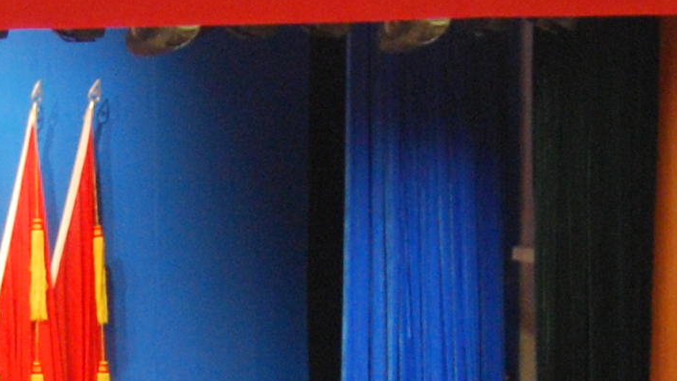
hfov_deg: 9.6
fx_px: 4022
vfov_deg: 5.2
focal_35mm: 224
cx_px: 103
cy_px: 960
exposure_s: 1/50
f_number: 4
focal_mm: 26
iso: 800
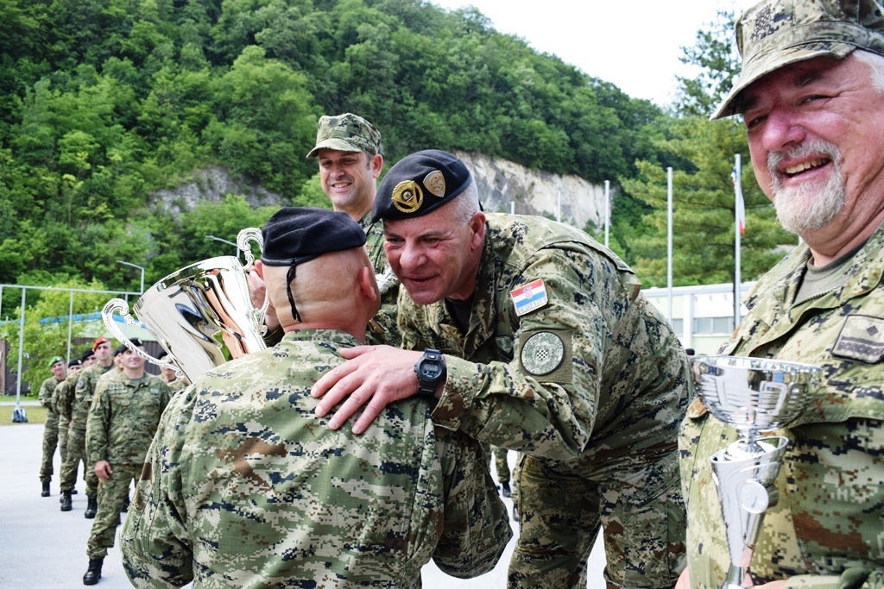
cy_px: 294
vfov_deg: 38.4
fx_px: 847
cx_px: 442
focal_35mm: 34
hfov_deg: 55.1
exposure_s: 1/160
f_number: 6.3
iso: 400
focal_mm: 23
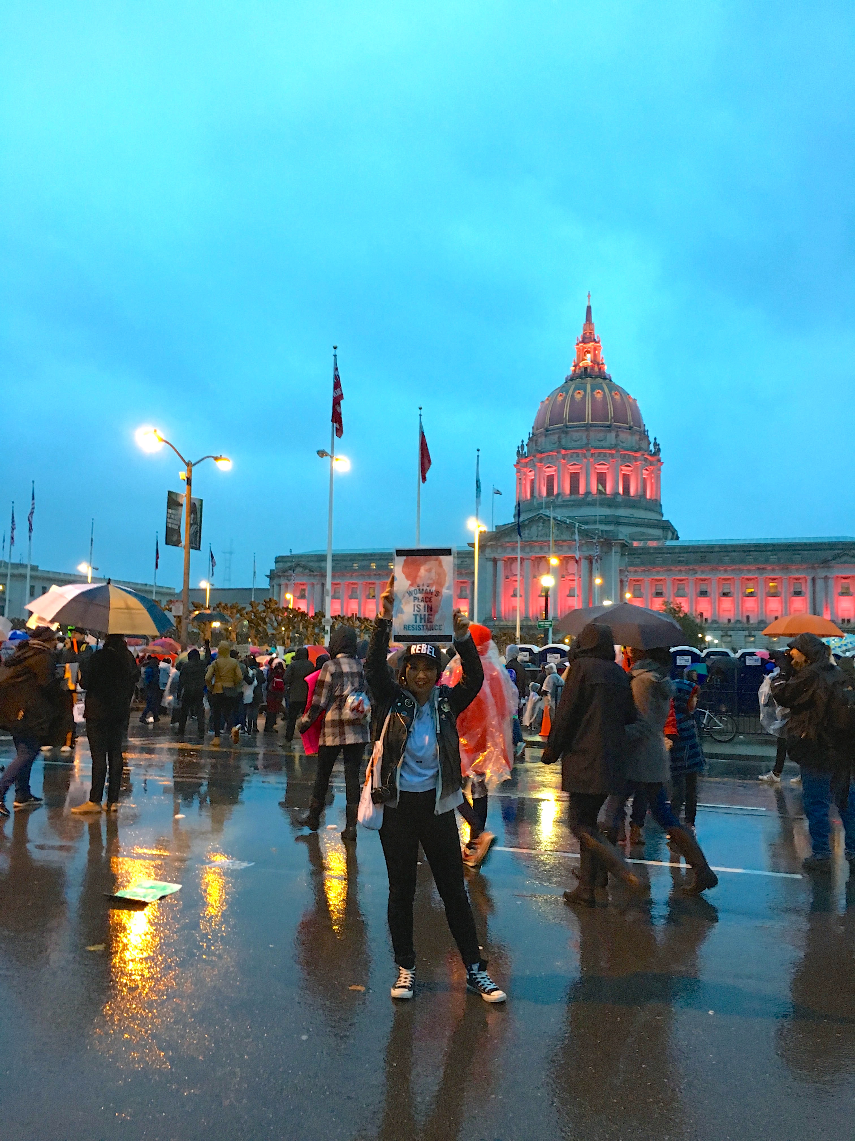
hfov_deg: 48.2
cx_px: 428
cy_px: 570
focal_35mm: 29
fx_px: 955
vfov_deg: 61.7
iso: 200
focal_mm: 4.15
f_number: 2.2
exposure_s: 1/24
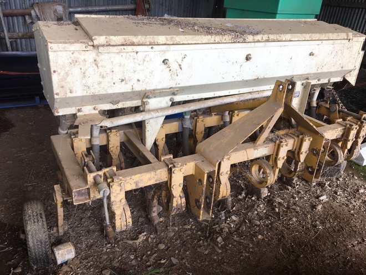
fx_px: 307
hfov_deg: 61.7
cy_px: 138
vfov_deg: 48.2
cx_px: 183
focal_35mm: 29
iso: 25
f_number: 2.2
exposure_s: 1/50
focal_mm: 4.15
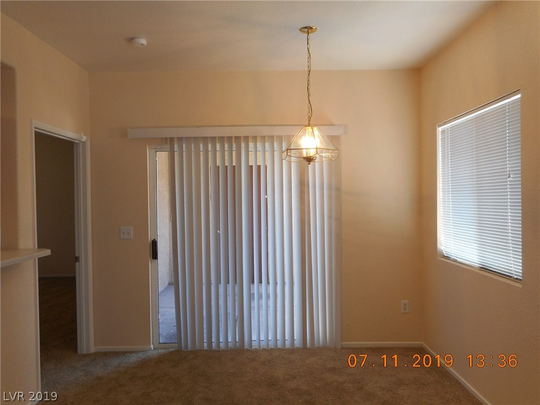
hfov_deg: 69.4
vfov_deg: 54.9
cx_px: 270
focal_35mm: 25
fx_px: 390
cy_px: 202
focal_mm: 4.5
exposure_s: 1/30
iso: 110
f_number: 3.7
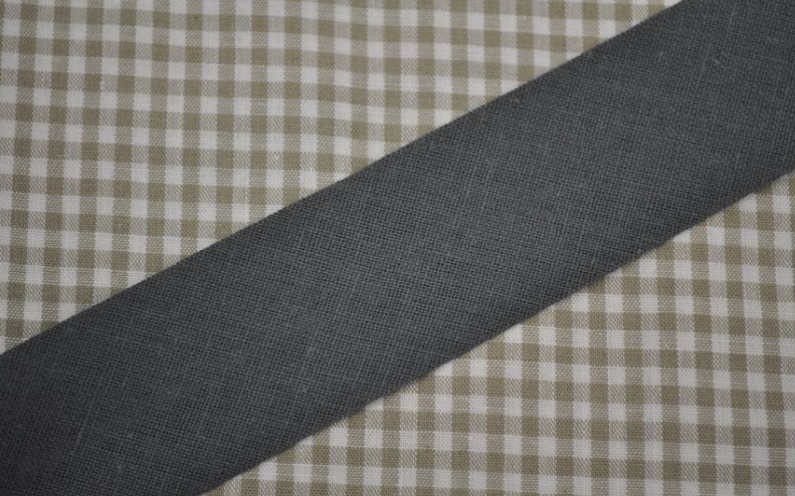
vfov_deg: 18.7
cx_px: 401
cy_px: 265
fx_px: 1506
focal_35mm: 70
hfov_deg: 29.6
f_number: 5.3
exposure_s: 1/60
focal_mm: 45
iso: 640
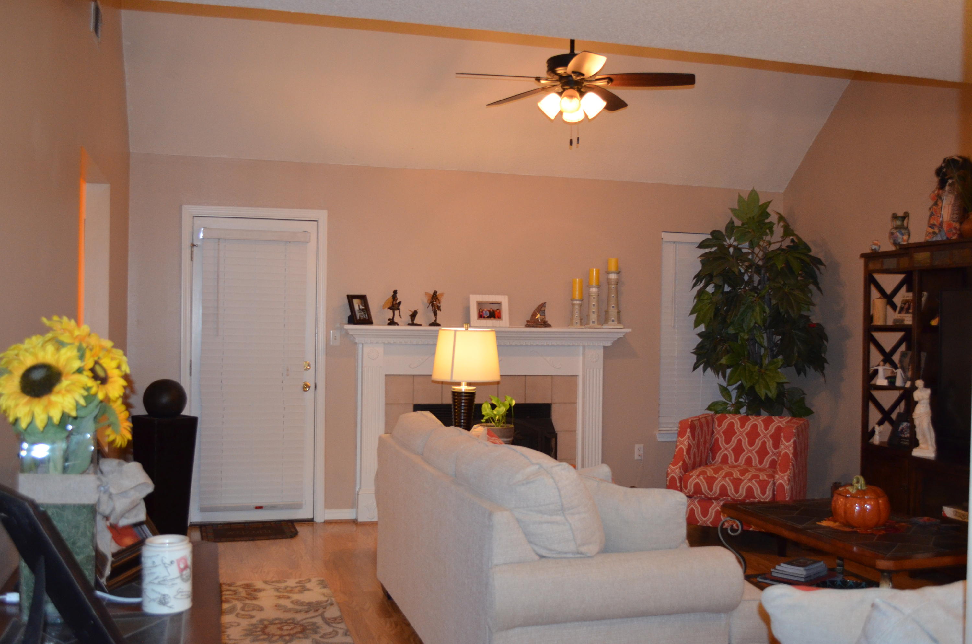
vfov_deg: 36.7
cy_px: 322
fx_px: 970
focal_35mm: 36
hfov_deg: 53.2
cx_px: 486
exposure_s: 1/60
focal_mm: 24
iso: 1600
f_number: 4
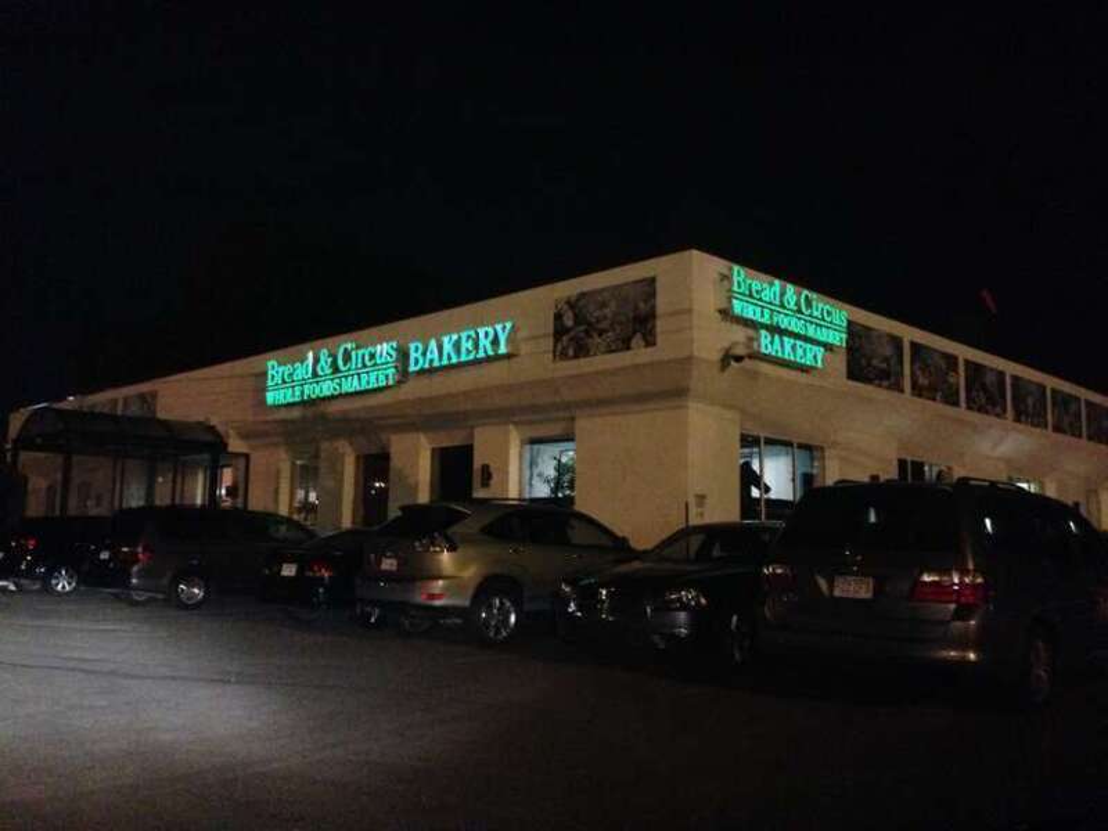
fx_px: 1056
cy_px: 416
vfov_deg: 42.9
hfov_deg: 55.4
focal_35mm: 33
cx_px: 554
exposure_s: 1/15
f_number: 2.4
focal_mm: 4.12
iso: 800
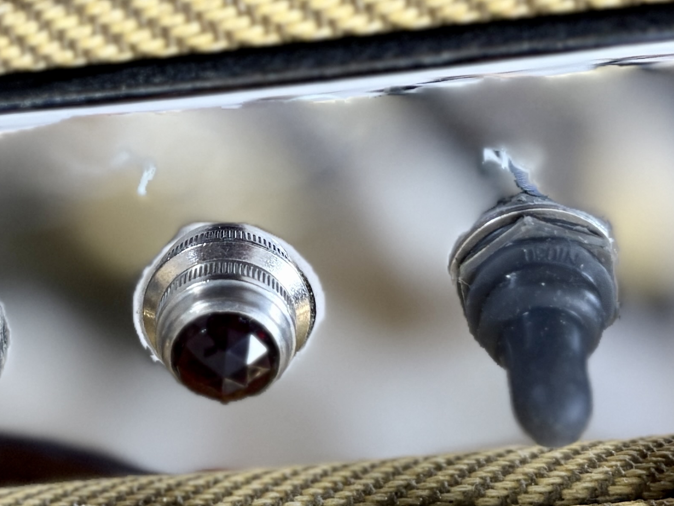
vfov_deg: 15.7
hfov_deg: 20.7
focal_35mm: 94
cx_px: 171
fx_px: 1830
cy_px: 278
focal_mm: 5.96
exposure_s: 1/51
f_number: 1.6
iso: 250
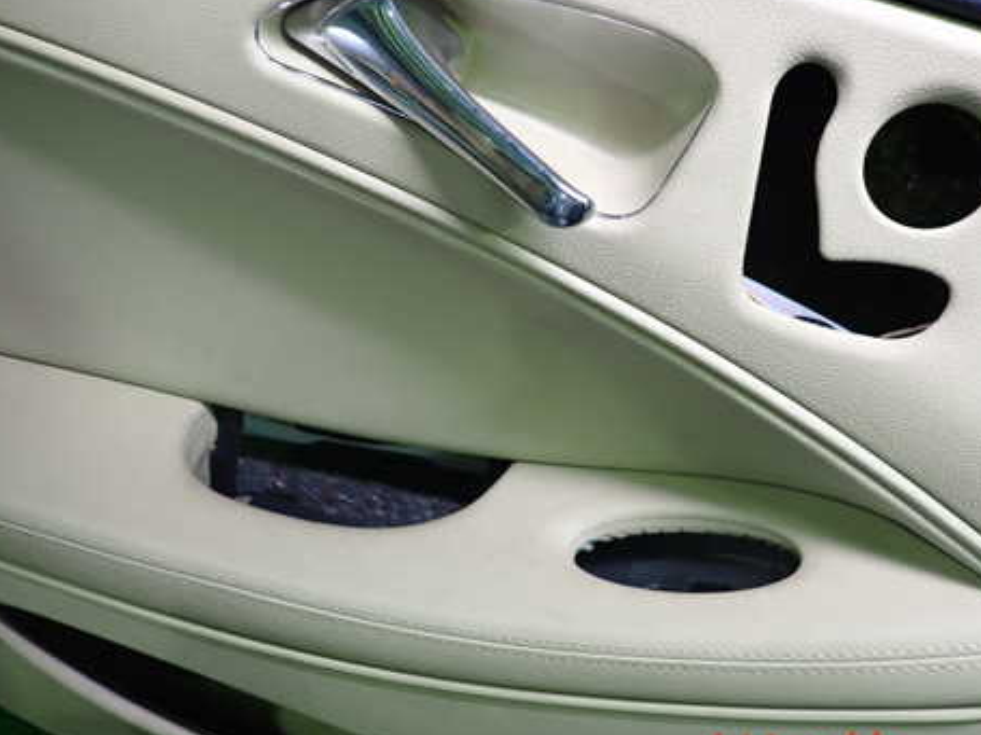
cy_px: 297
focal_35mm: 33
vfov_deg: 42.7
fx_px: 935
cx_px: 554
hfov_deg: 55.2
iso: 200
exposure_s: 1/30
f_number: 2
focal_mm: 4.5
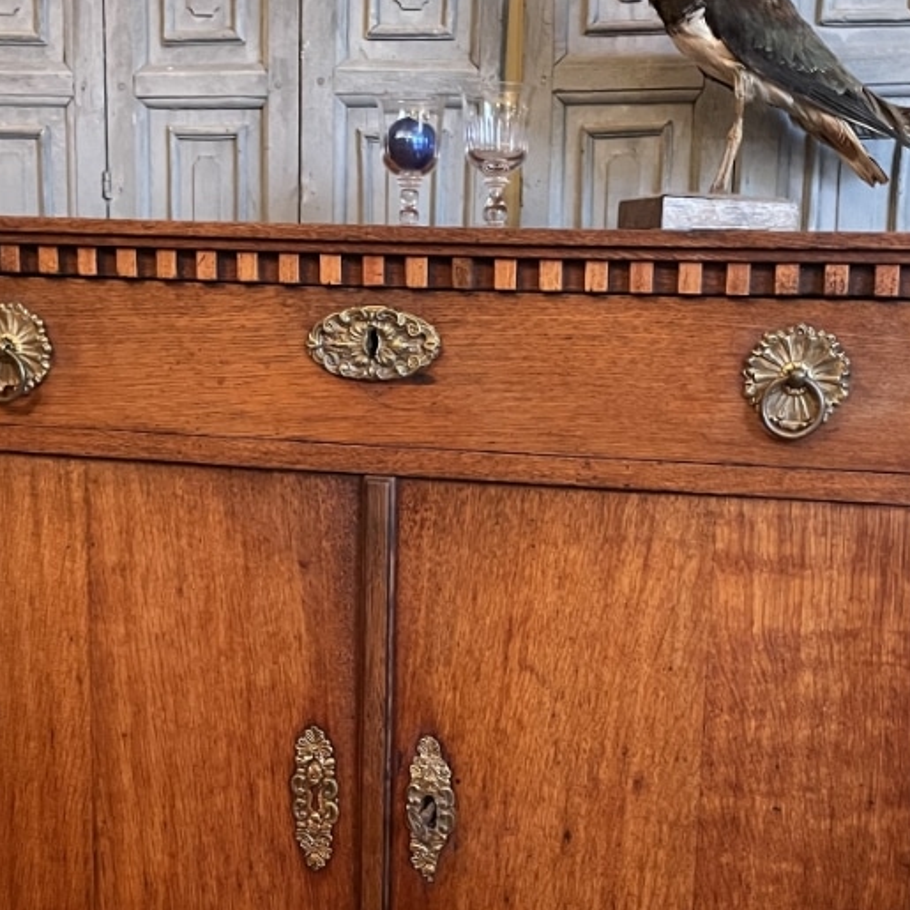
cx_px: 503
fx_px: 1606
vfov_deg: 31.2
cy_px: 655
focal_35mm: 54
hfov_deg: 31.6
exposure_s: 1/33
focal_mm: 4.2
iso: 640
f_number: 1.6
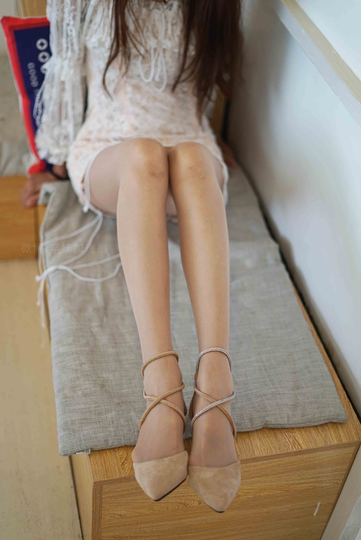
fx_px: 751
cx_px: 180
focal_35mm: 50
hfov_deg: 27.0
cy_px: 270
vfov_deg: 39.6
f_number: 1.8
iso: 250
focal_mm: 50
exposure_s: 1/500
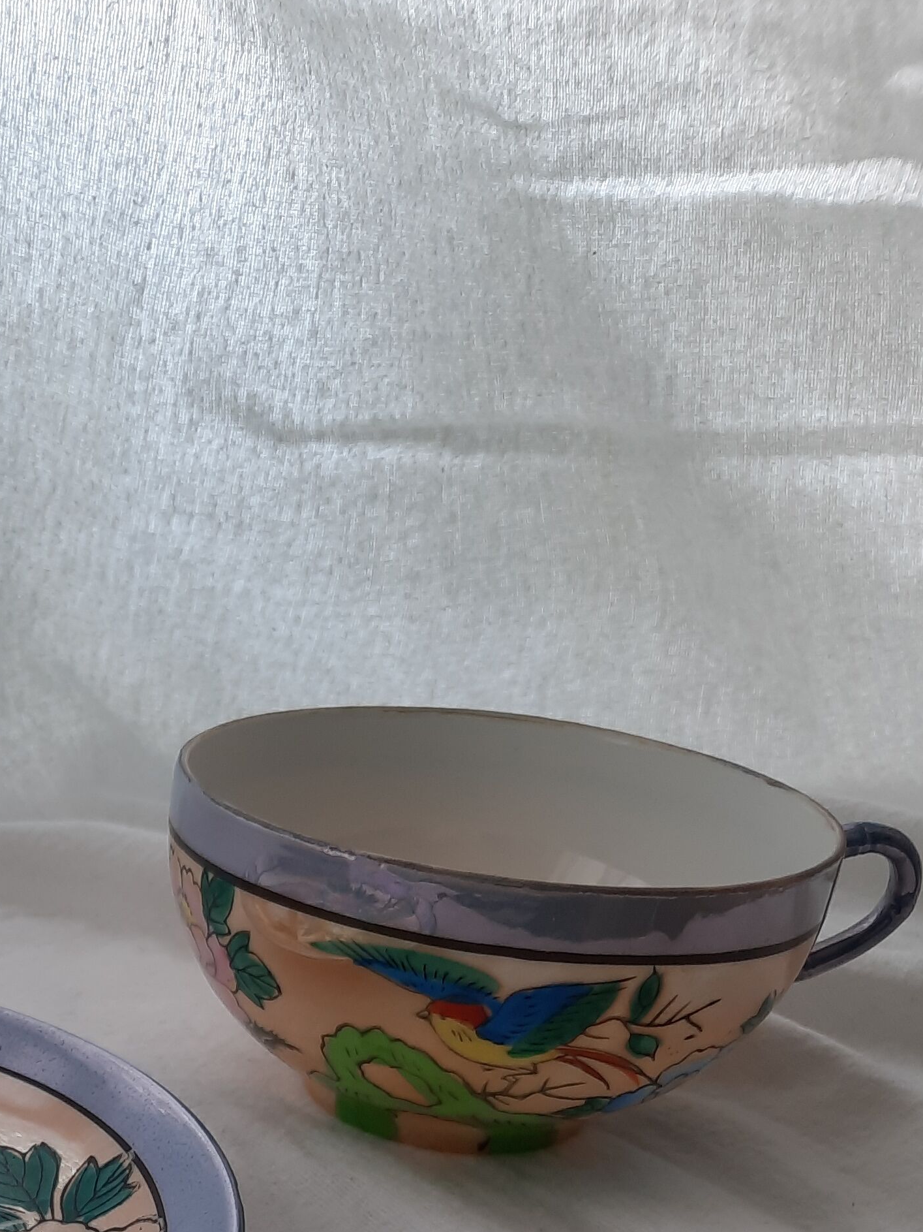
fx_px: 1884
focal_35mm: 53
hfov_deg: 26.0
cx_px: -11
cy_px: 1205
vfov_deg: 33.4
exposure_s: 1/50
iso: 50
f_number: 2
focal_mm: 4.6
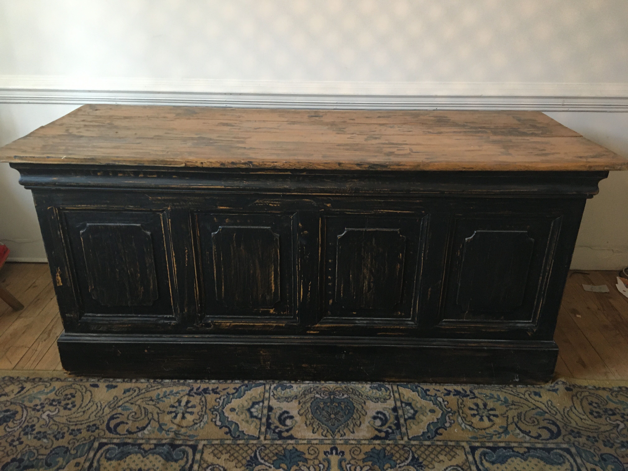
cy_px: 236
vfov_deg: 48.2
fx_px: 526
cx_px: 314
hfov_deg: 61.7
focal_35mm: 29
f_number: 2.2
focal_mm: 4.15
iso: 160
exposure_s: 1/33
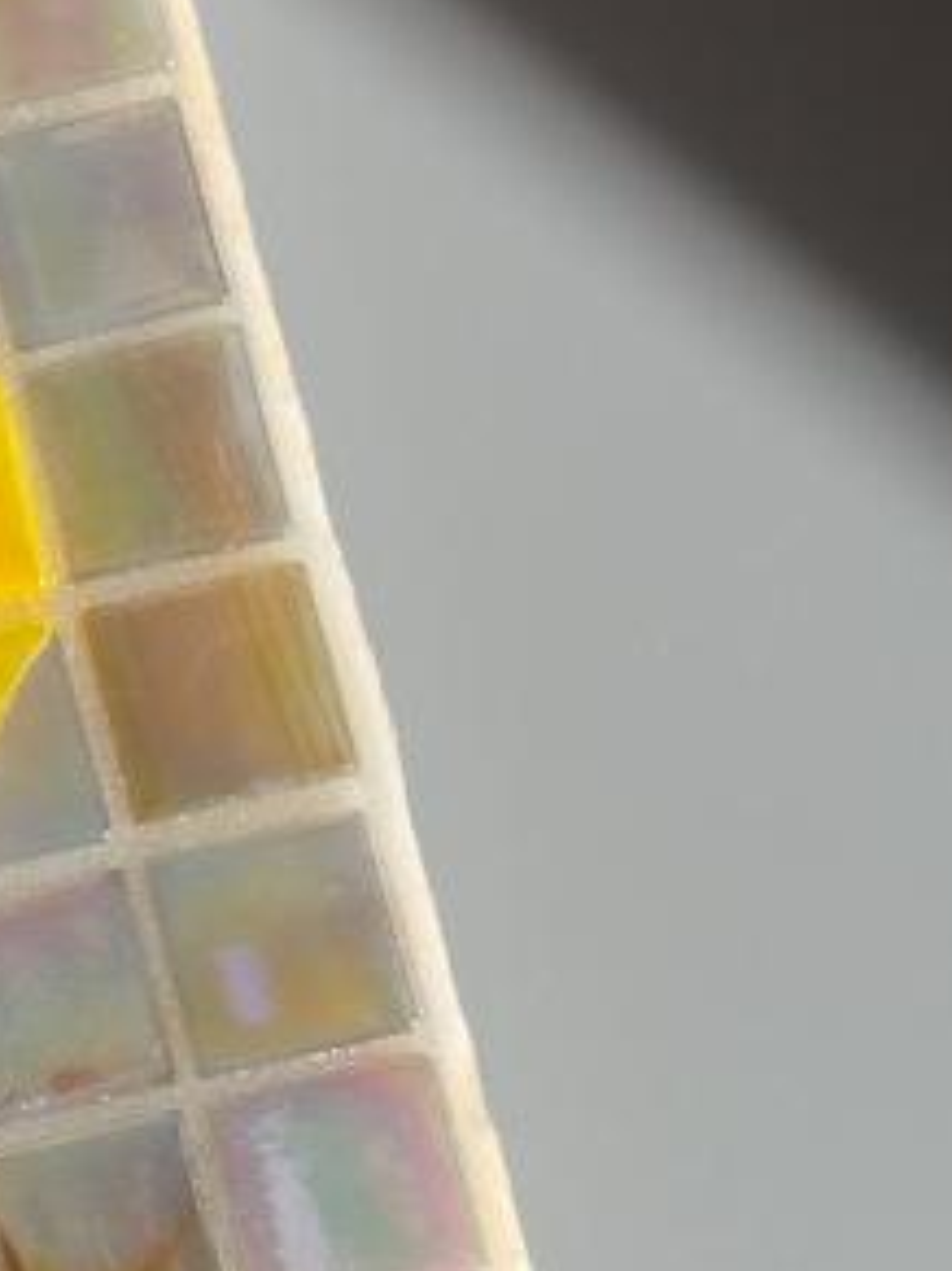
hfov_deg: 8.6
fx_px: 6202
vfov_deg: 11.7
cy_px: 725
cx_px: -450
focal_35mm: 169
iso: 64
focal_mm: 6.76
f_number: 1.8
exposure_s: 1/4000
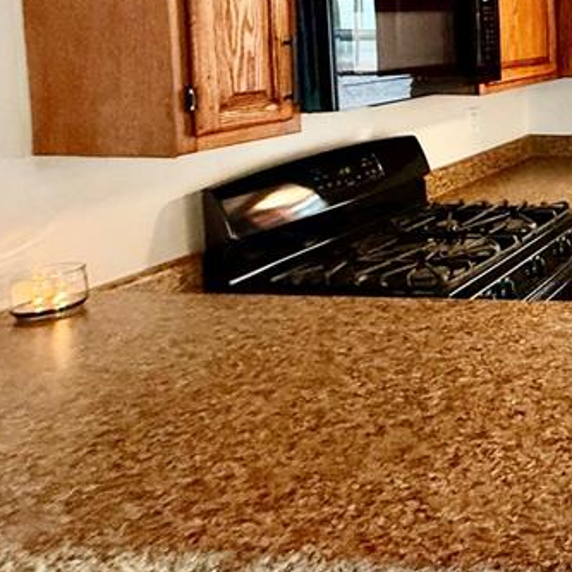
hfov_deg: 29.6
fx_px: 710
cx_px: 828
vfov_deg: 40.5
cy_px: 57
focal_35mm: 38
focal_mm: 2.22
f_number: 2.2
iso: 500
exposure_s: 1/60
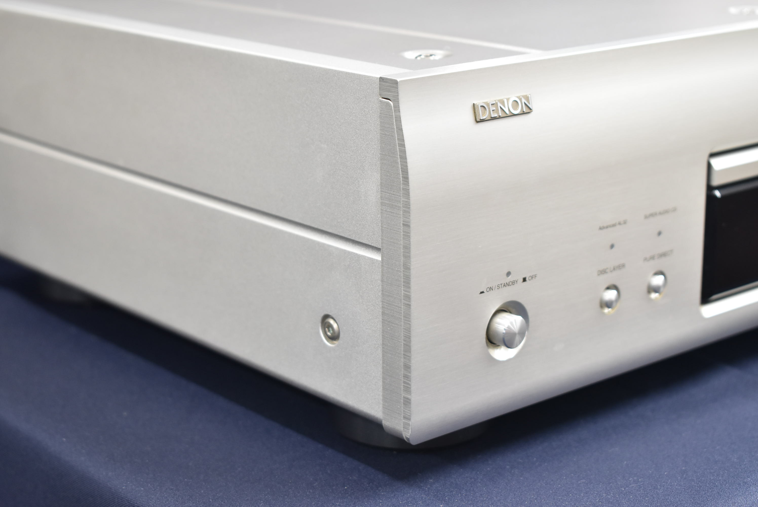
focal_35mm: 72
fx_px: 1517
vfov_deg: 19.0
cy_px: 254
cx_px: 379
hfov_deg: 28.1
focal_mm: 48
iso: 800
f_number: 5.3
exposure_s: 1/20
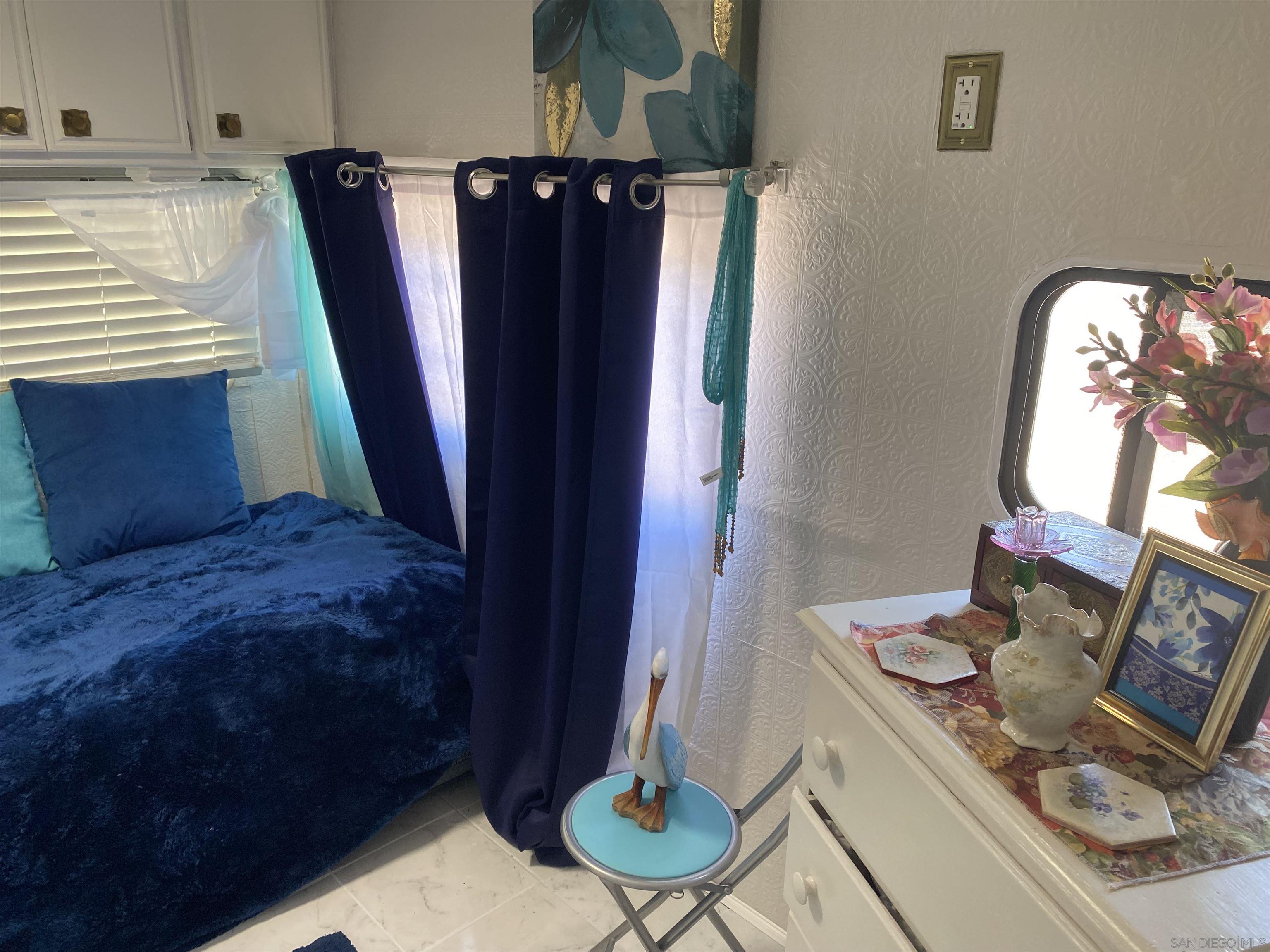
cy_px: 476
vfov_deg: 53.1
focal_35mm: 26
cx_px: 635
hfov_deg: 67.3
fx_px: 954
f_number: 1.8
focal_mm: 4.25
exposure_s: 1/121
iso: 125
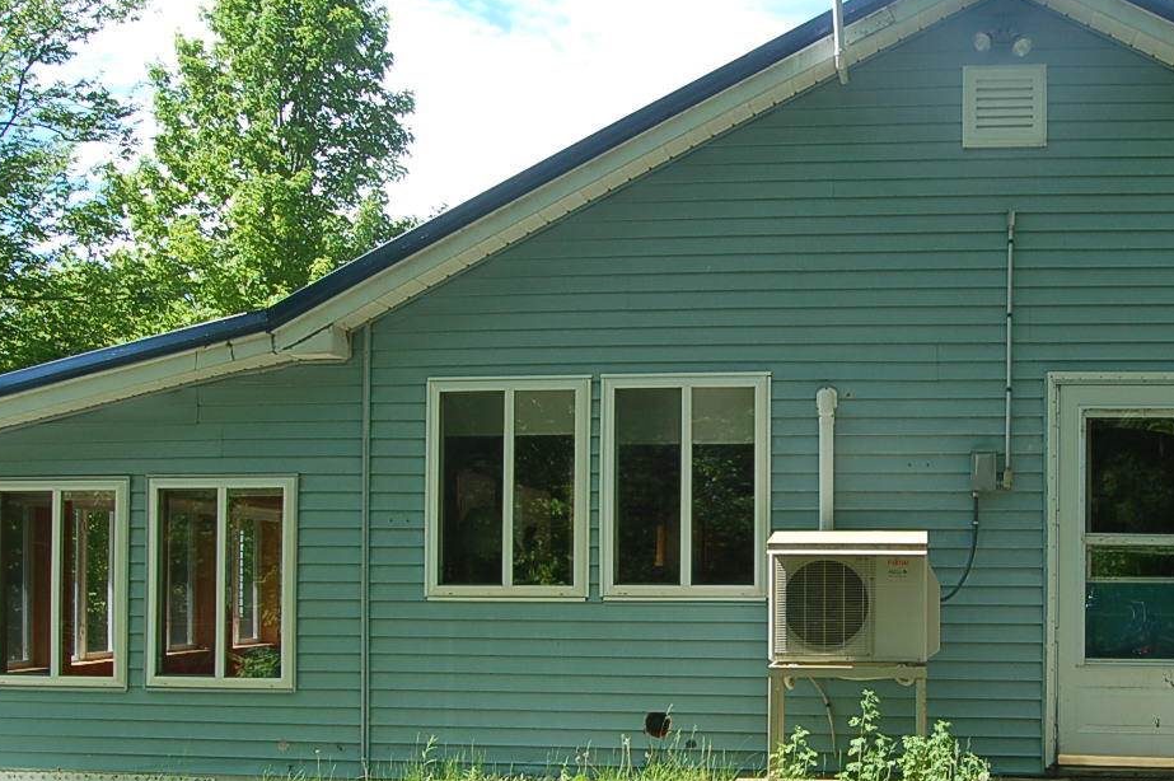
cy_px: 546
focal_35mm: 44
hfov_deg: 43.8
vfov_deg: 30.2
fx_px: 1434
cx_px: 795
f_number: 8
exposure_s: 1/250
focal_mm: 18
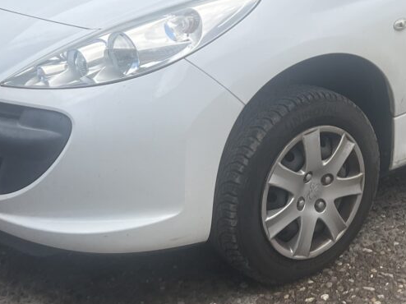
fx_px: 926
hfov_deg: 24.2
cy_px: 35
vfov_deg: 18.4
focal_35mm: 79
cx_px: 348
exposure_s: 1/1511
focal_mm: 5.7
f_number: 1.5
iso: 50
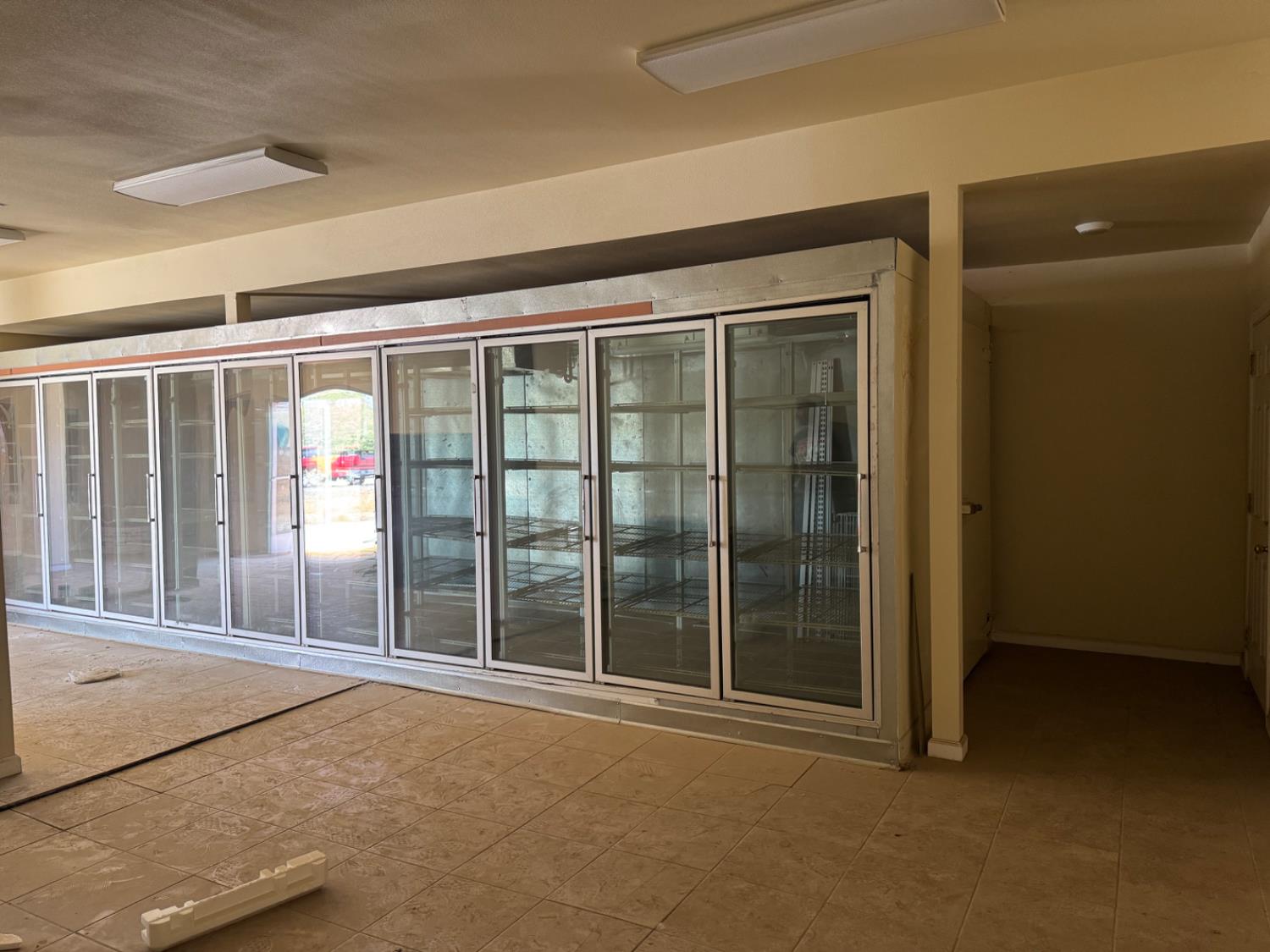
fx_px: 881
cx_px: 635
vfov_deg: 56.8
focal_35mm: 24
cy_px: 476
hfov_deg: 71.6
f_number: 1.78
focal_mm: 6.76
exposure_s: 1/60
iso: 200
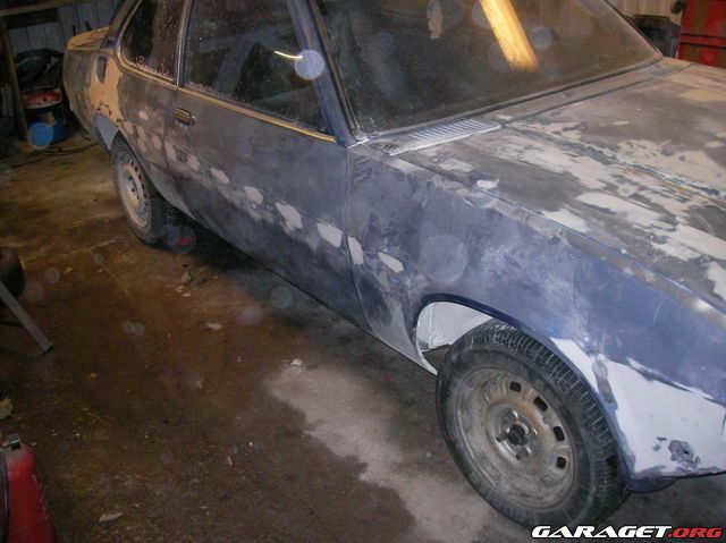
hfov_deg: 49.0
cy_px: 272
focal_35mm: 38
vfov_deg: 37.7
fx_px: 796
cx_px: 363
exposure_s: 1/30
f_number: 3.3
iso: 159
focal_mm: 6.3
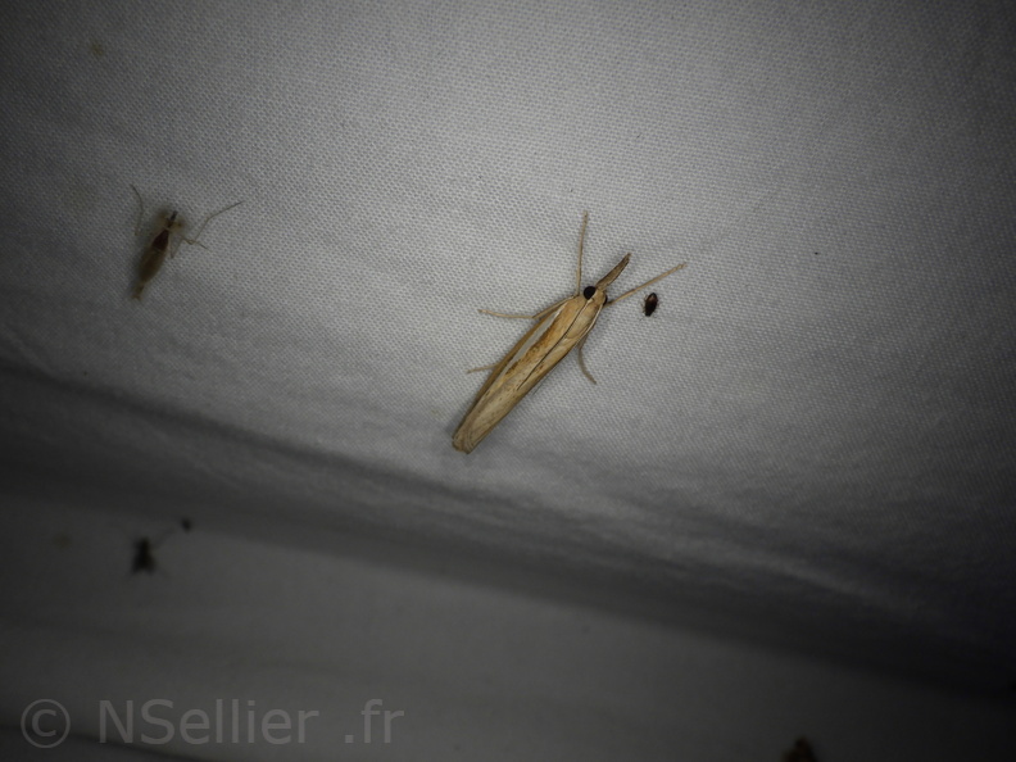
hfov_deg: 54.0
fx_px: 998
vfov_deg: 41.8
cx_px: 508
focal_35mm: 34
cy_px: 381
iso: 125
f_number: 4.6
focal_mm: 6.1
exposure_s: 1/500
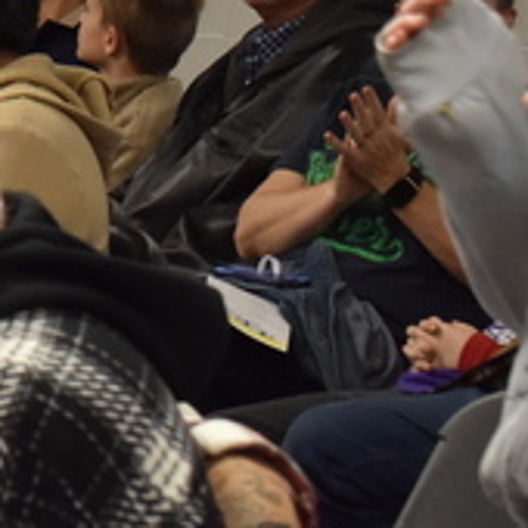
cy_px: -239
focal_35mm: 331
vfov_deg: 5.3
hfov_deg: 5.2
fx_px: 5712
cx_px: -525
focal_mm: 55
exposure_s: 1/100
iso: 1000
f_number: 7.1
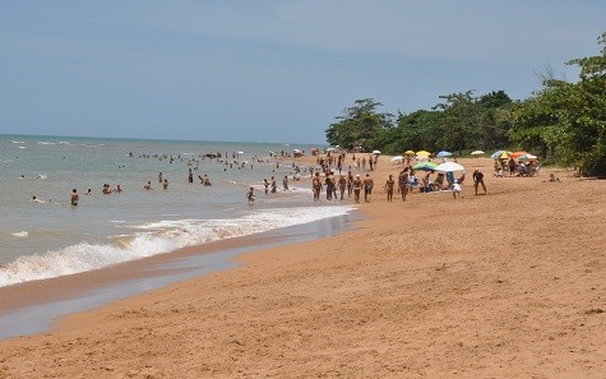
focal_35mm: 123
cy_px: 178
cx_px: 302
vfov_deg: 10.7
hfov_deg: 17.0
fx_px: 2032
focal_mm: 80
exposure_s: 1/200
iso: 400
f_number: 22
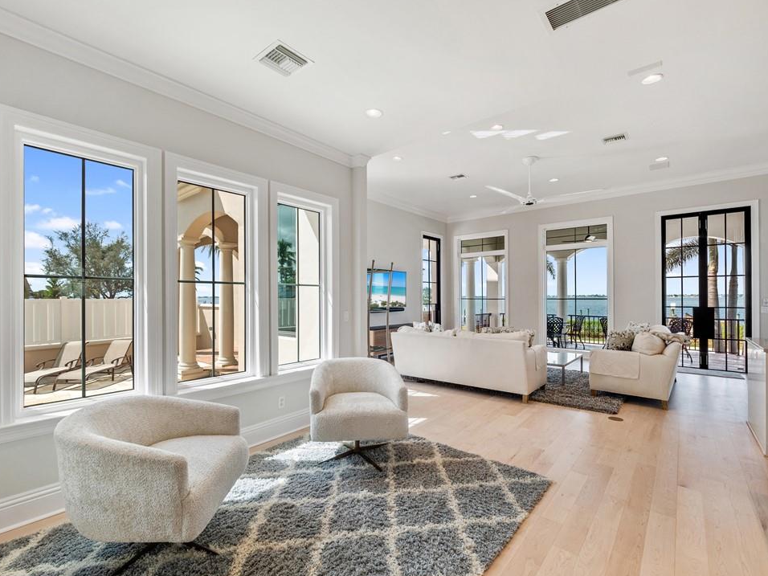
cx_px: 374
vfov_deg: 81.7
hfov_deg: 98.1
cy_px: 300
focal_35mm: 15
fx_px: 333
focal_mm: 7
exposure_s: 1/25
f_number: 7.1
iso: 200
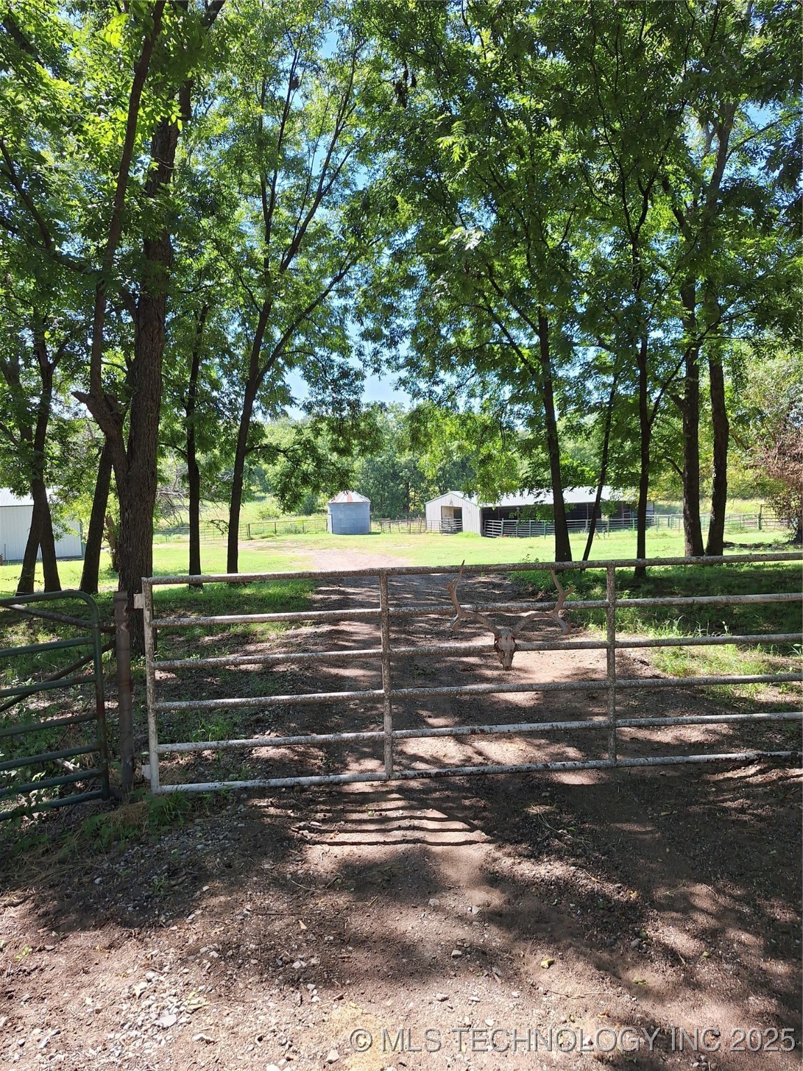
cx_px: 402
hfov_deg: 58.9
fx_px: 711
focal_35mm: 23
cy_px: 536
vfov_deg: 73.9
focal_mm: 5.54
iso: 40
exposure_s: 1/668
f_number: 1.8
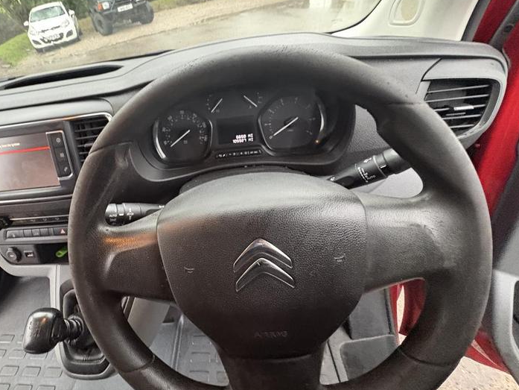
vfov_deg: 71.3
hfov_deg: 86.0
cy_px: 169
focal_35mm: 18
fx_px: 270
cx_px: 194
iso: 800
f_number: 2.2
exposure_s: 1/43
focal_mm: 2.22
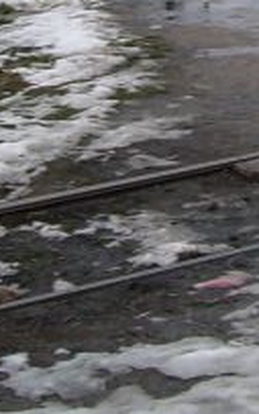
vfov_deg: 12.7
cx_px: 230
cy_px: -157
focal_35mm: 159
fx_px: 1794
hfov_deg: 8.2
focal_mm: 6.3
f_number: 2.8
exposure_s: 1/38.9
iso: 50
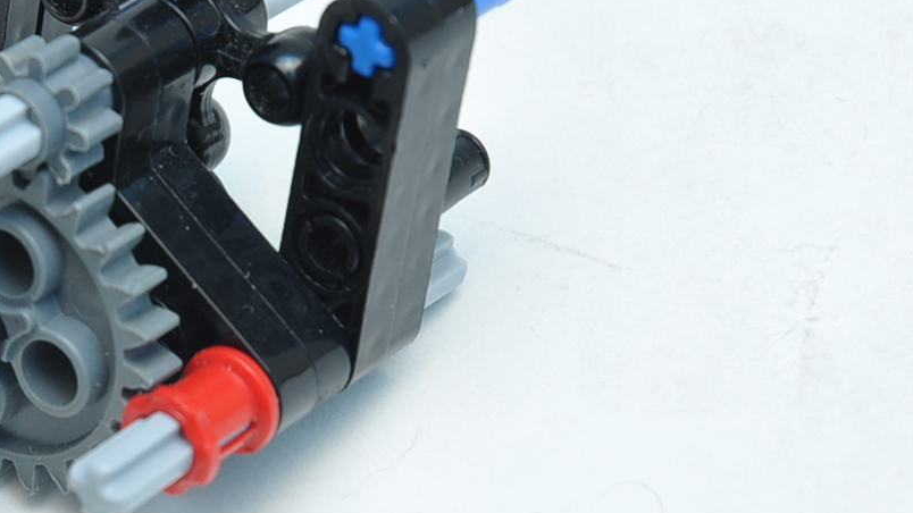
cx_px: 106
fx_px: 7092
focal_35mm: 293
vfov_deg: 4.1
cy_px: 185
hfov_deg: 7.3
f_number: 7.1
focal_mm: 70
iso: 200
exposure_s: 1/60
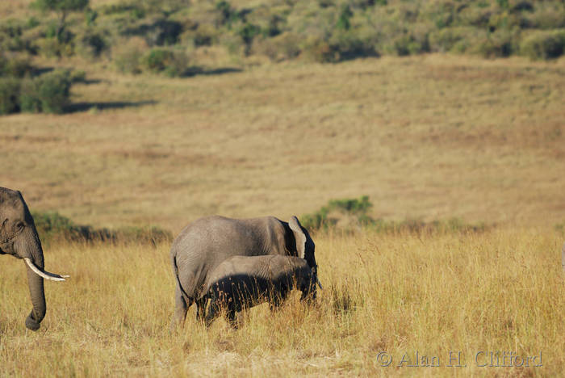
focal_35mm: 600
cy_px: 189
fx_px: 9424
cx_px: 282
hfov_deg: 3.4
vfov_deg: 2.3
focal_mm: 400
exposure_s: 1/500
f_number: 5.6
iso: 280
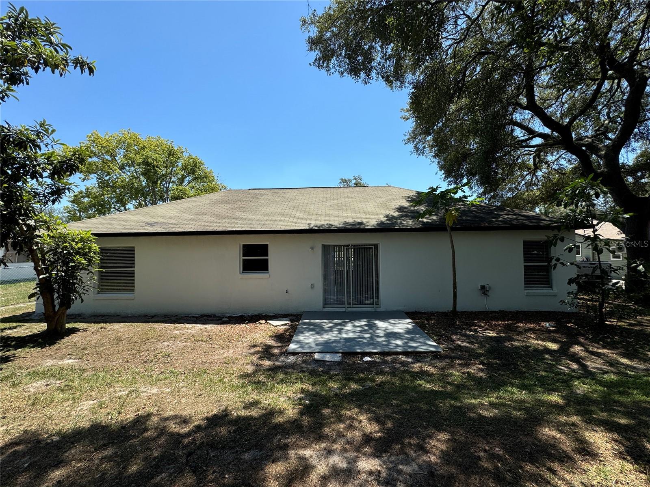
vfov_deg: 85.7
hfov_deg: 102.1
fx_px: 263
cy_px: 244
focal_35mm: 14
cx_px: 325
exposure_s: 1/1126
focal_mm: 2.22
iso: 50
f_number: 2.2
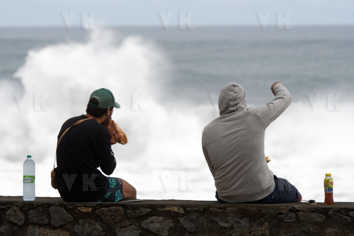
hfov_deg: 8.3
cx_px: 177
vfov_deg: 5.6
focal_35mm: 247
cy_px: 118
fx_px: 2428
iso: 100
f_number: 5.6
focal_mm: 165
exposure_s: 1/1250
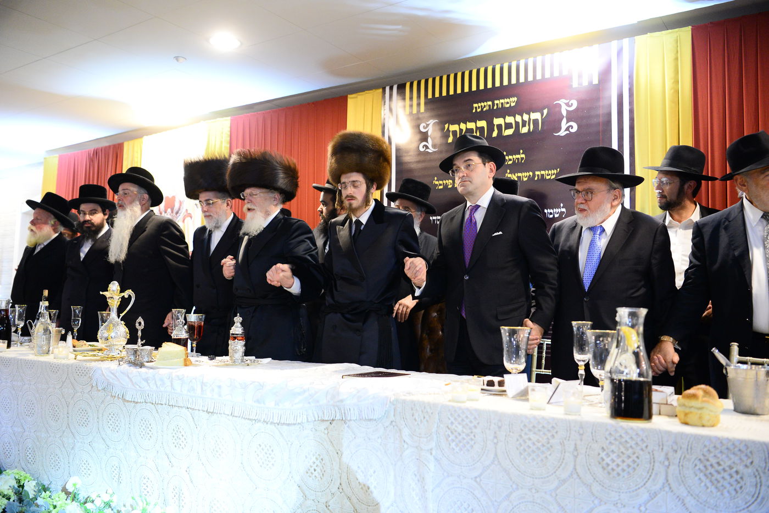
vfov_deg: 41.1
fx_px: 683
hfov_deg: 58.7
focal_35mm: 32
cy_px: 256
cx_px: 384
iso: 3200
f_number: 2.8
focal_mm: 32
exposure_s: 1/80
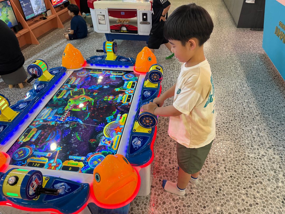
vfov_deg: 56.8
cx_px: 142
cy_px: 107
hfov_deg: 71.6
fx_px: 198
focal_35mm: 24
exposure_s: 1/60
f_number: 1.78
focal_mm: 6.76
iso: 250
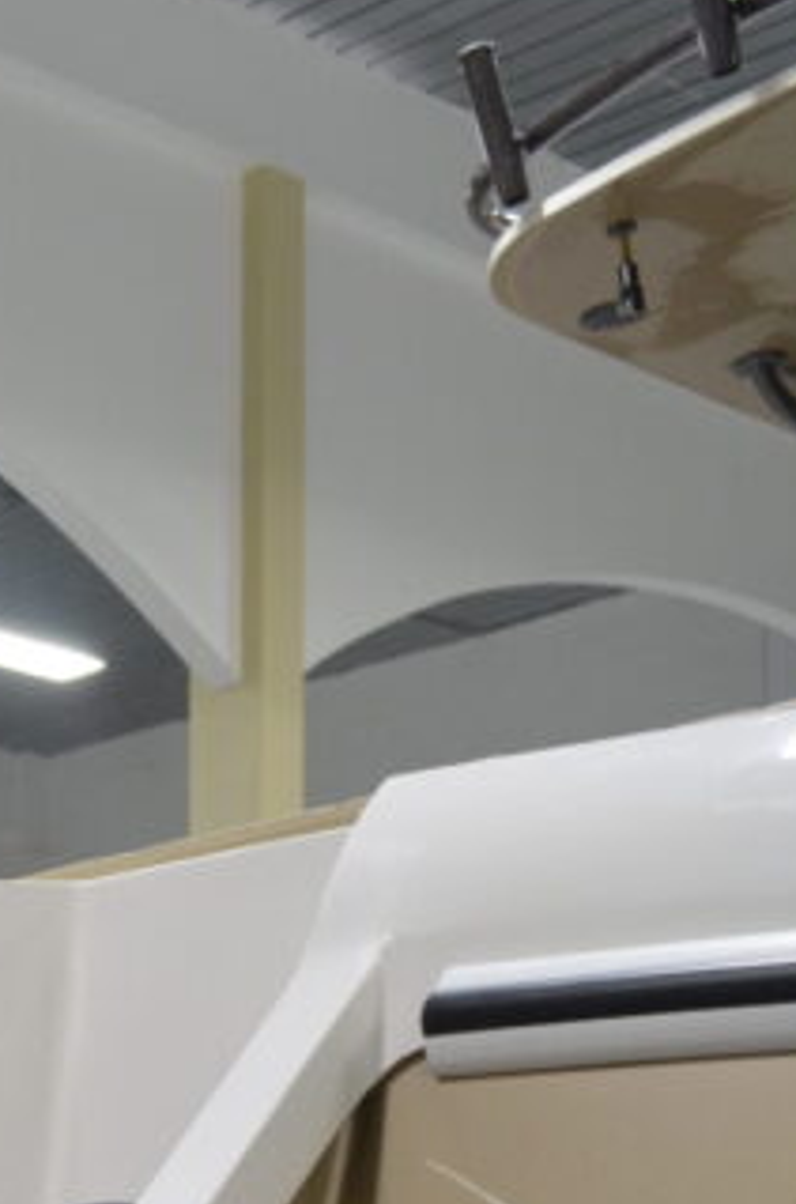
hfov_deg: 15.3
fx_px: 2768
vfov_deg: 22.1
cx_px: -340
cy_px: 1553
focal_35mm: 83
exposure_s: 1/100
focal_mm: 18
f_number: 5
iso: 400
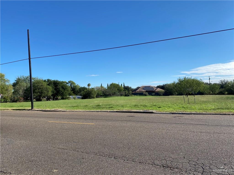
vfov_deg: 53.1
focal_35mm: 26
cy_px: 88
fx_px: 176
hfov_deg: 67.3
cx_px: 117
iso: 32
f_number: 1.8
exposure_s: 1/2967
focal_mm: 4.25
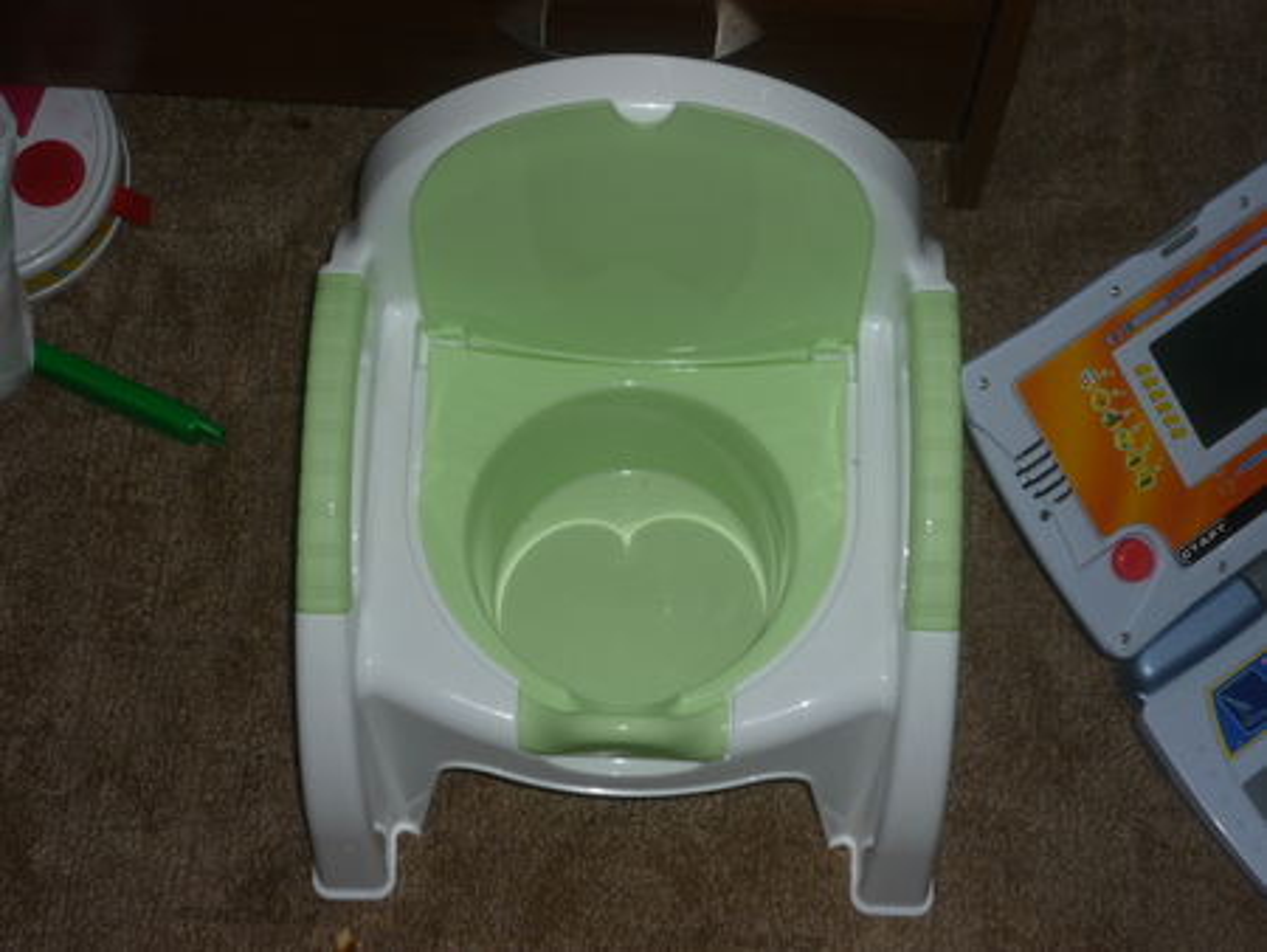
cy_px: 476
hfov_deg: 33.2
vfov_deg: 25.3
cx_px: 634
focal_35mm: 58
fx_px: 2124
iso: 100
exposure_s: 1/40
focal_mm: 9.6
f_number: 3.5
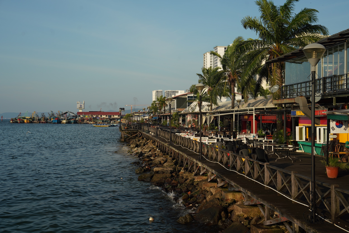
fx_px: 485
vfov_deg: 27.0
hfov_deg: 39.6
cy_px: 116
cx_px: 174
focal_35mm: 50
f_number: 7.1
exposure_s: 1/160
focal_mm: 50
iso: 100
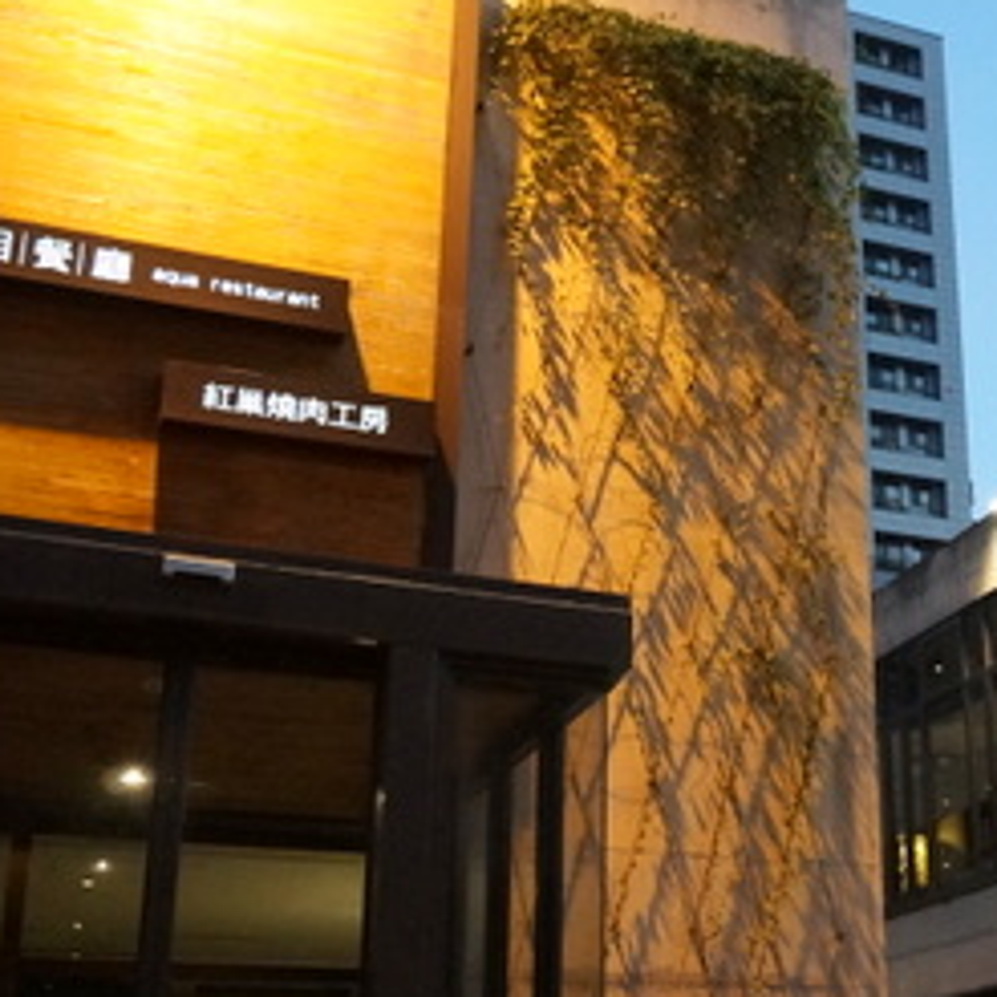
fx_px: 1727
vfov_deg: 32.1
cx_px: 798
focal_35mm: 53
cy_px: 614
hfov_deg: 31.4
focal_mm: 16
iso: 2000
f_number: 3.5
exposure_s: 1/160
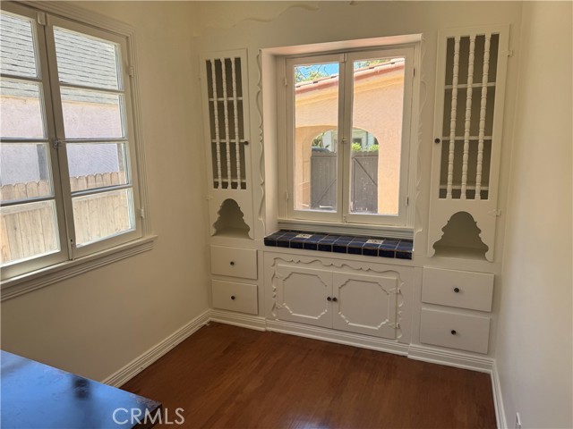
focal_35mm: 24
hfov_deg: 71.6
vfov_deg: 56.8
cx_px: 286
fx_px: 397
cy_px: 214
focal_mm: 6.76
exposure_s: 1/312
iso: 80
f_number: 1.78
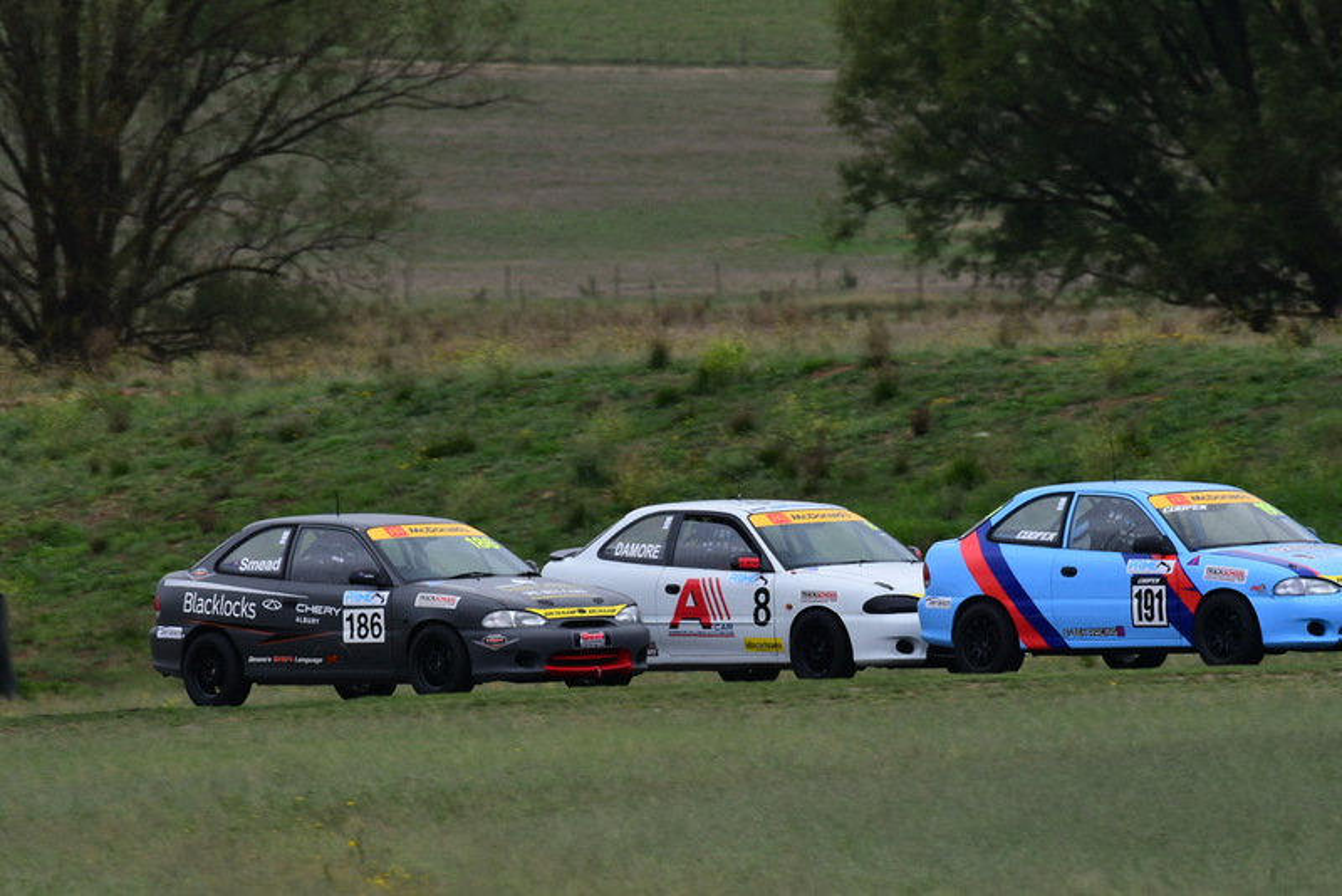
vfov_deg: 1.9
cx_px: 671
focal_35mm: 720
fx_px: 26848
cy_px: 448
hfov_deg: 2.9
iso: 640
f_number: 13
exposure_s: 1/640
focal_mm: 480
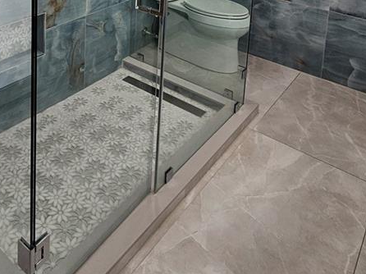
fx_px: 370
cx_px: 108
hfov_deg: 51.2
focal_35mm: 35
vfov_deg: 32.0
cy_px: -73
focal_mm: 2.2
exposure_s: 1/60
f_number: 2.2
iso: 50
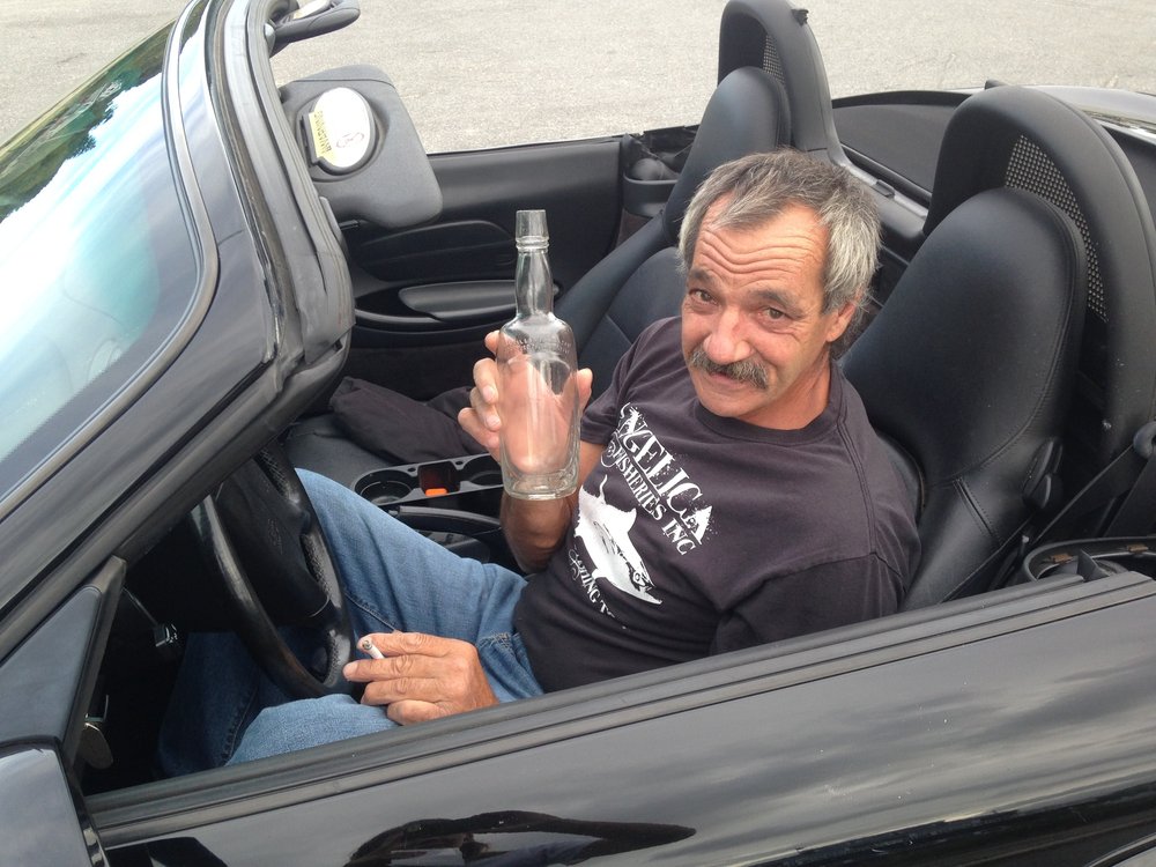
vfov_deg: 42.9
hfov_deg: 55.4
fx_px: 1102
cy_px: 434
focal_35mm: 33
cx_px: 578
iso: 64
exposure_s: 1/120
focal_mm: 4.12
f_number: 2.4
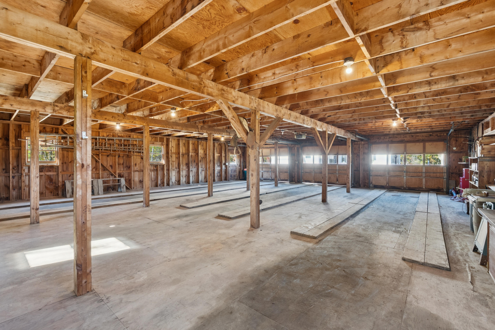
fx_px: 227
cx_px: 248
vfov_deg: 72.1
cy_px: 165
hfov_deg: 95.0
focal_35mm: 16
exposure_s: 1/10
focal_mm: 16.5
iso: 320
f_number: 7.1
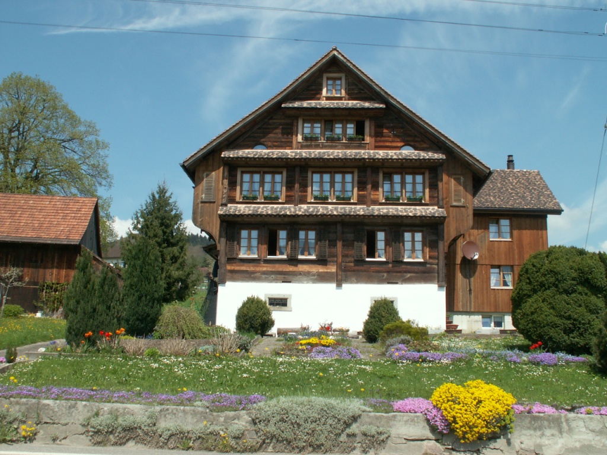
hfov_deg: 52.6
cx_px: 304
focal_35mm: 35
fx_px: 614
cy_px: 228
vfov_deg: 40.7
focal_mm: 5.86
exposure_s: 1/200
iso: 50
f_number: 7.1
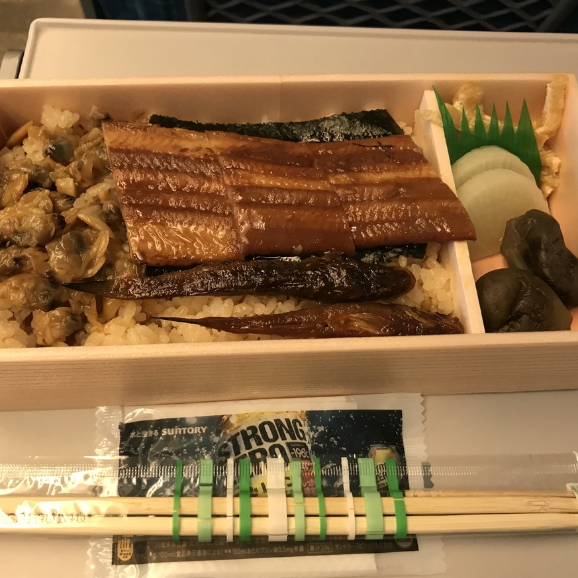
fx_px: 642
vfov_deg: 48.4
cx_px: 273
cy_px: 293
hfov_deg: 48.4
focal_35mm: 34
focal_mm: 3.99
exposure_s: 1/30
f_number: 1.8
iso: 32
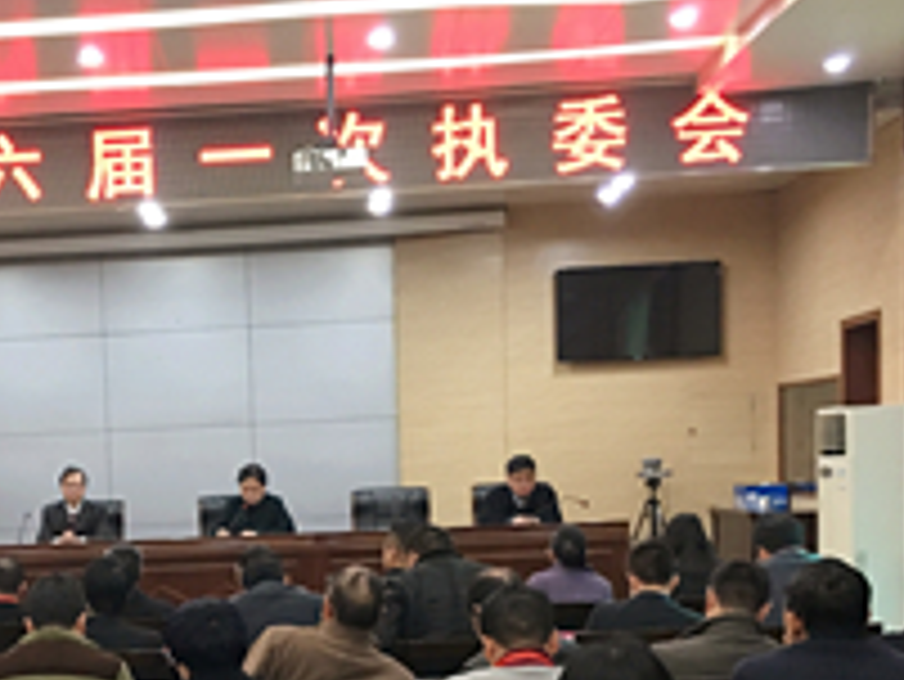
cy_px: 673
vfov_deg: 19.9
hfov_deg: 26.3
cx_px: 130
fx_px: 1881
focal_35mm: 72
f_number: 2.2
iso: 80
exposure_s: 1/17
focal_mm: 4.15
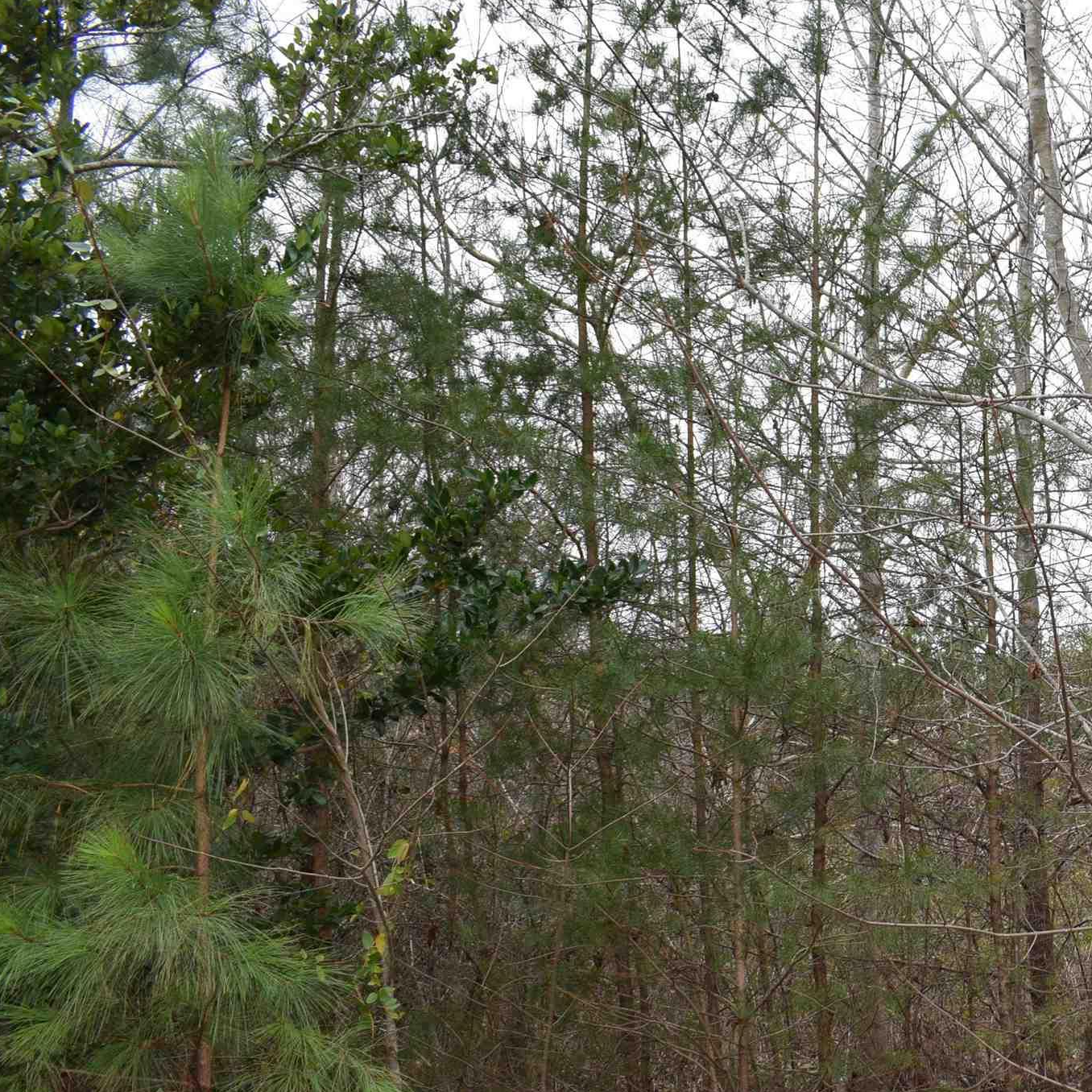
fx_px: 1856
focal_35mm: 52
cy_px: 689
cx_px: 1156
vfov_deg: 32.6
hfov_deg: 29.9
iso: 200
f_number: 8
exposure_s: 1/60
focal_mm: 18
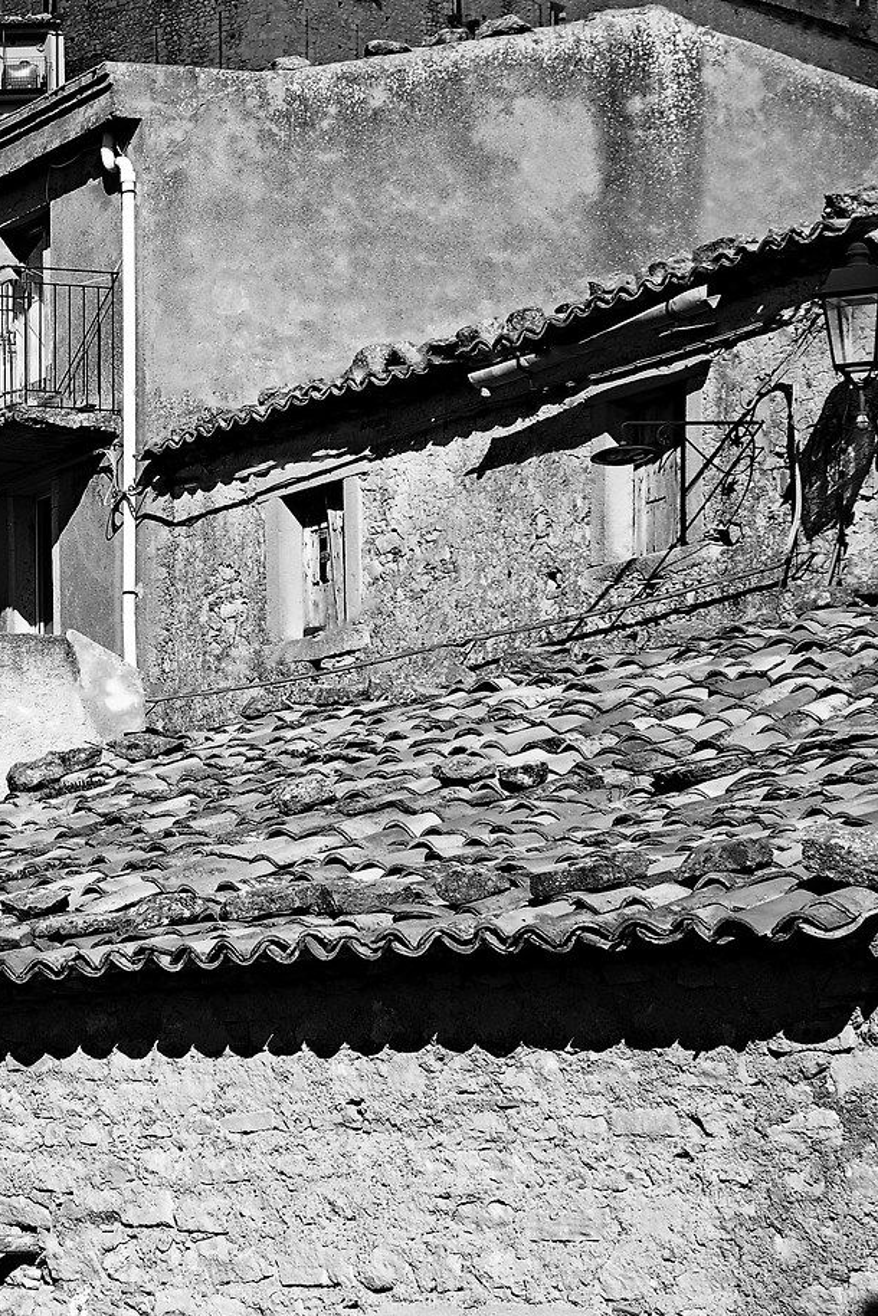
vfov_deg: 16.2
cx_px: -561
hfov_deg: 10.4
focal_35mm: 126
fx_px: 4609
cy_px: 836
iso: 100
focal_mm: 48
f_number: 8
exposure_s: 1/320
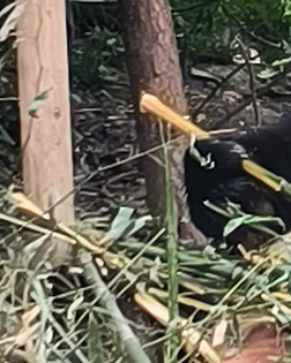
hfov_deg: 4.0
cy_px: 24
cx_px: 523
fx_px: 4102
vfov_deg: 5.1
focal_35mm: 381
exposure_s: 1/330
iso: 100
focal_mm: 5.52
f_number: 1.9
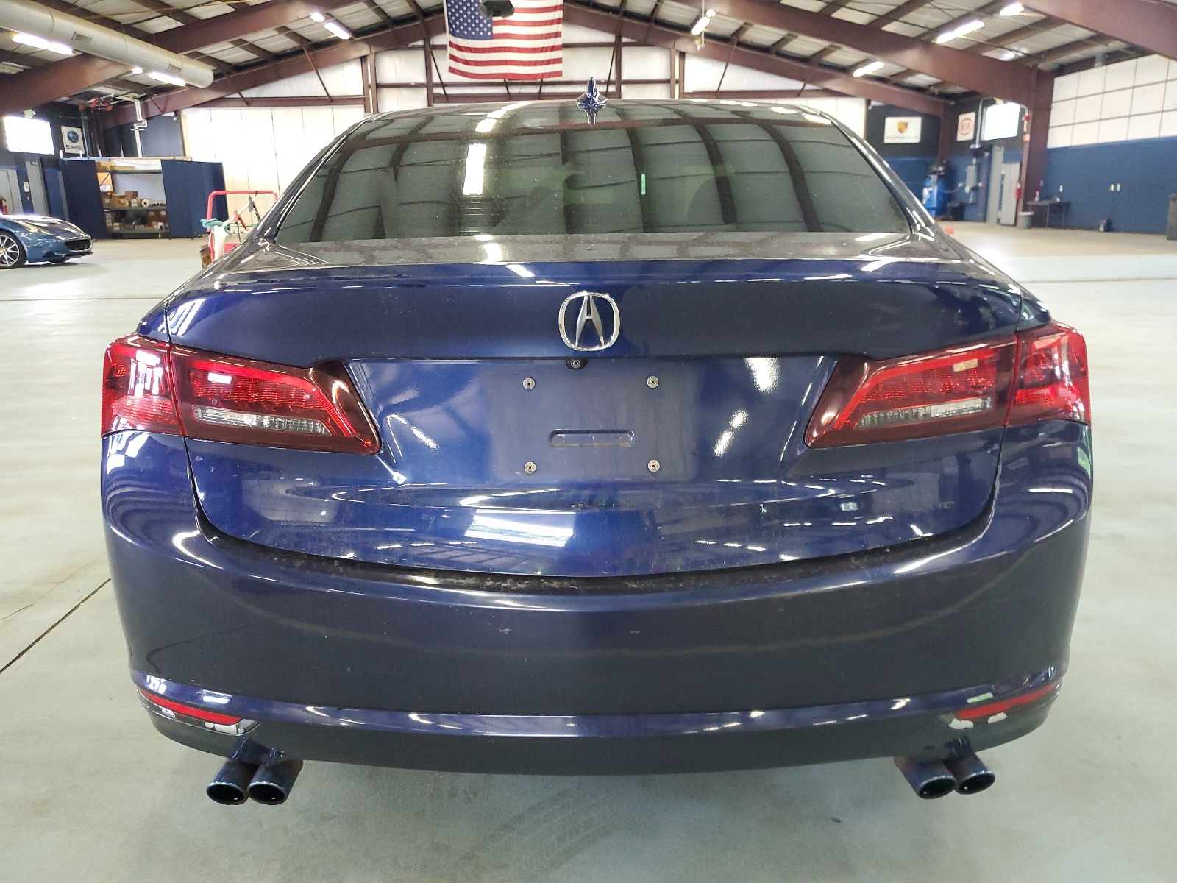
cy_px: 442
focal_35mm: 26
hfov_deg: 67.3
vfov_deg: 53.1
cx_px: 588
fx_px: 884
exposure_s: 1/60.2
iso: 282
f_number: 1.5
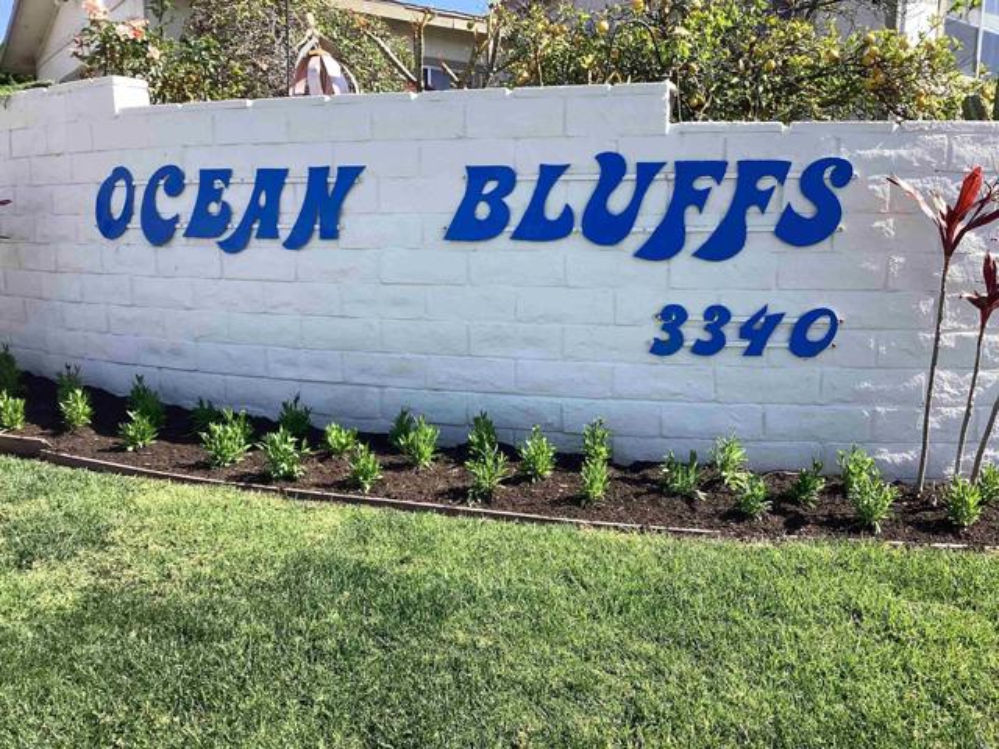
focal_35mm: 31
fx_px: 895
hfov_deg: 58.4
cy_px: 374
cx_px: 500
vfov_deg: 45.4
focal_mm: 3.3
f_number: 2.4
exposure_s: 1/604
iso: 25
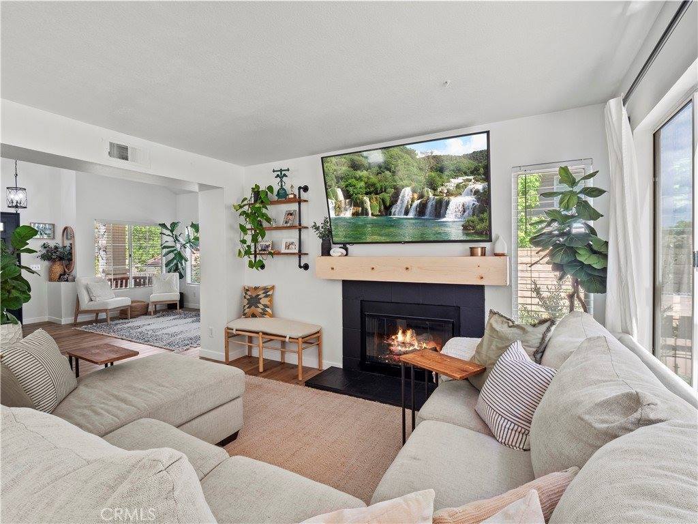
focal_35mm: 16
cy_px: 262
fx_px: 323
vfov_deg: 78.1
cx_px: 349
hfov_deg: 94.5
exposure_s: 1/6
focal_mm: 8
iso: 250
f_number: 8
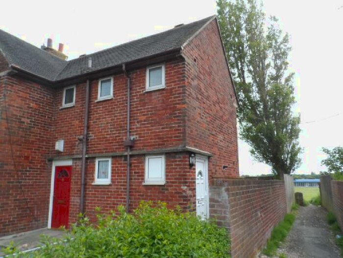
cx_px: 172
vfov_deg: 56.8
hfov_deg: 71.6
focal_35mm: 24
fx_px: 238
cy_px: 129
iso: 80
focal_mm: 4
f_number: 3.2
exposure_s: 1/500
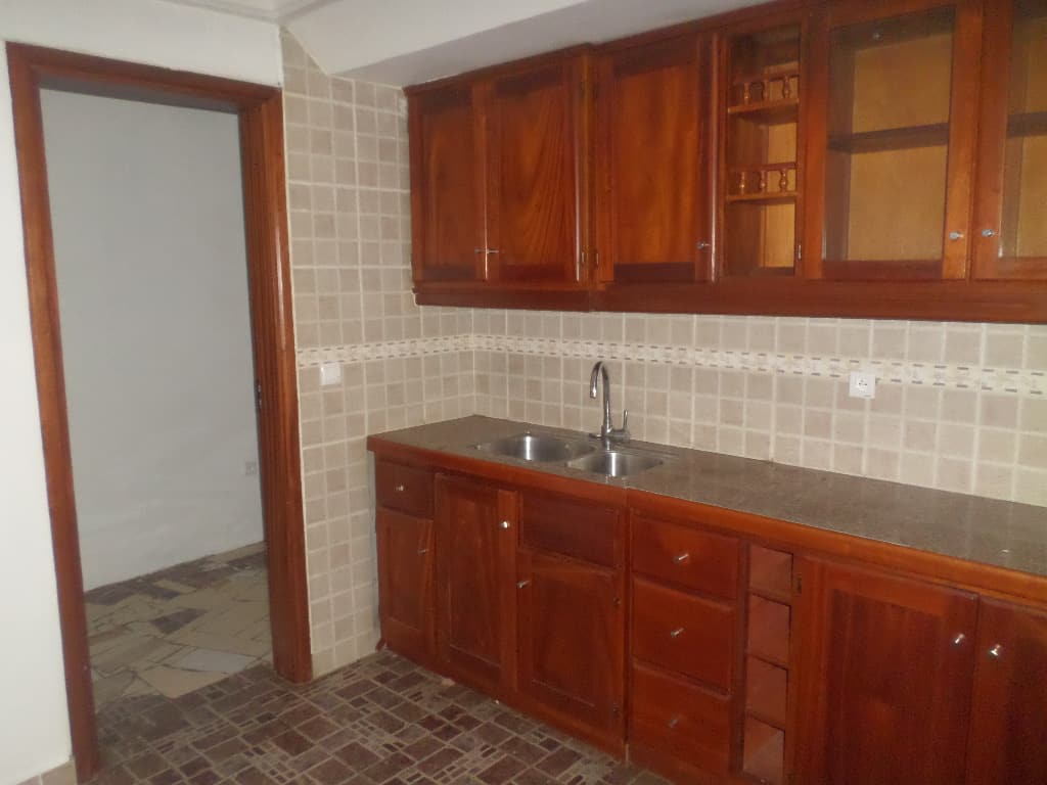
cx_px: 524
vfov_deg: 54.9
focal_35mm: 25
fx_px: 756
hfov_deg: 69.4
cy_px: 392
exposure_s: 1/30
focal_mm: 4.5
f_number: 2.5
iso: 320
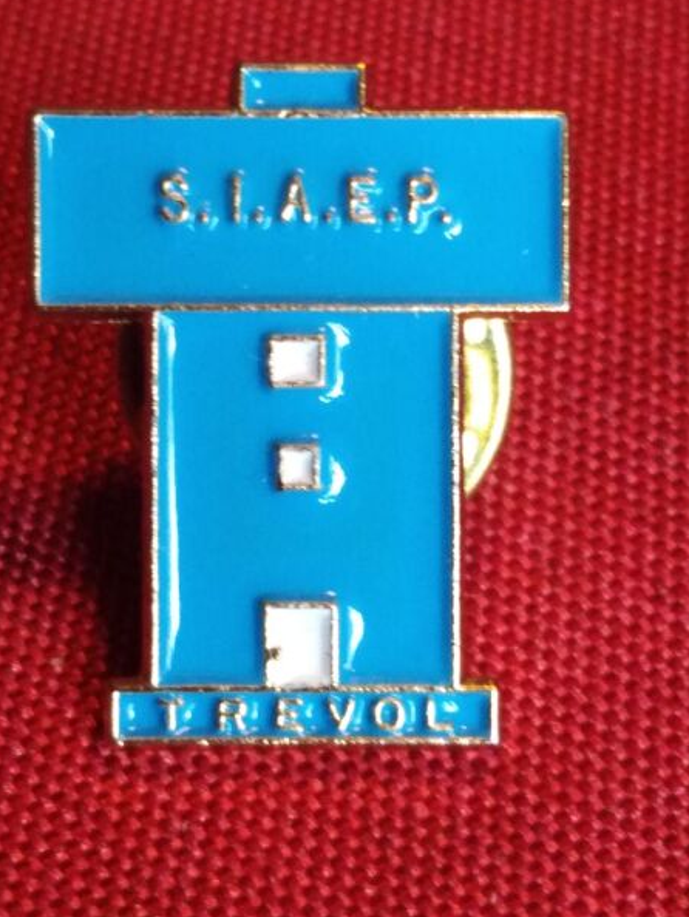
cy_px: 449
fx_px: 743
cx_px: 331
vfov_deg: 63.4
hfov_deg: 49.8
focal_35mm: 28
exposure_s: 1/20
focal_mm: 3.46
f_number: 2.2
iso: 534
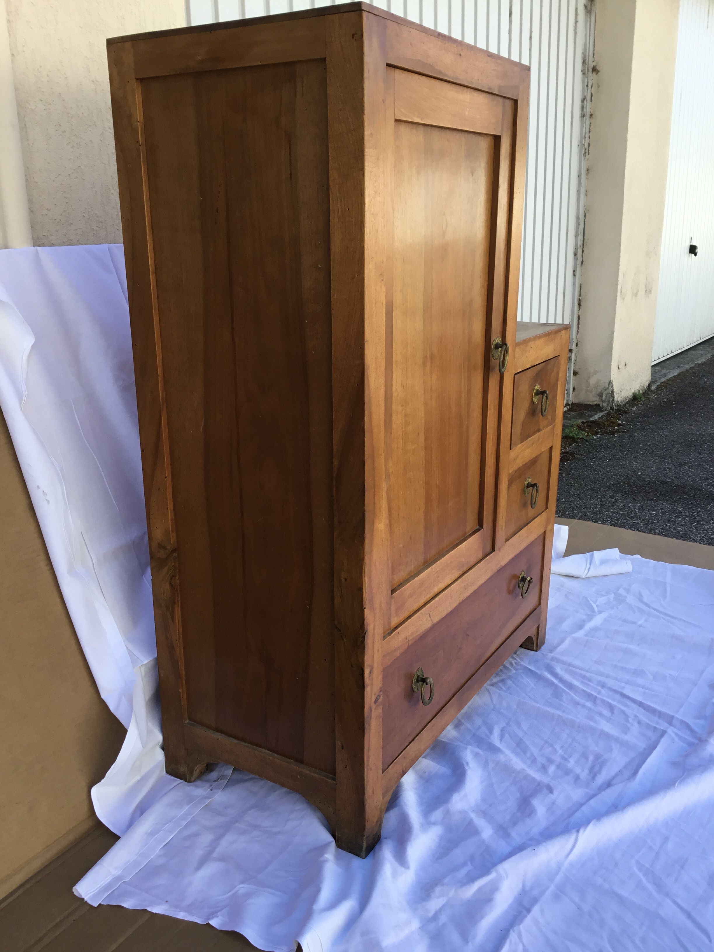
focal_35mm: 31
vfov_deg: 58.4
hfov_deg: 45.4
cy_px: 476
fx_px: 853
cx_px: 357
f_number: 2.4
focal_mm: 3.3
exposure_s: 1/294
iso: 25
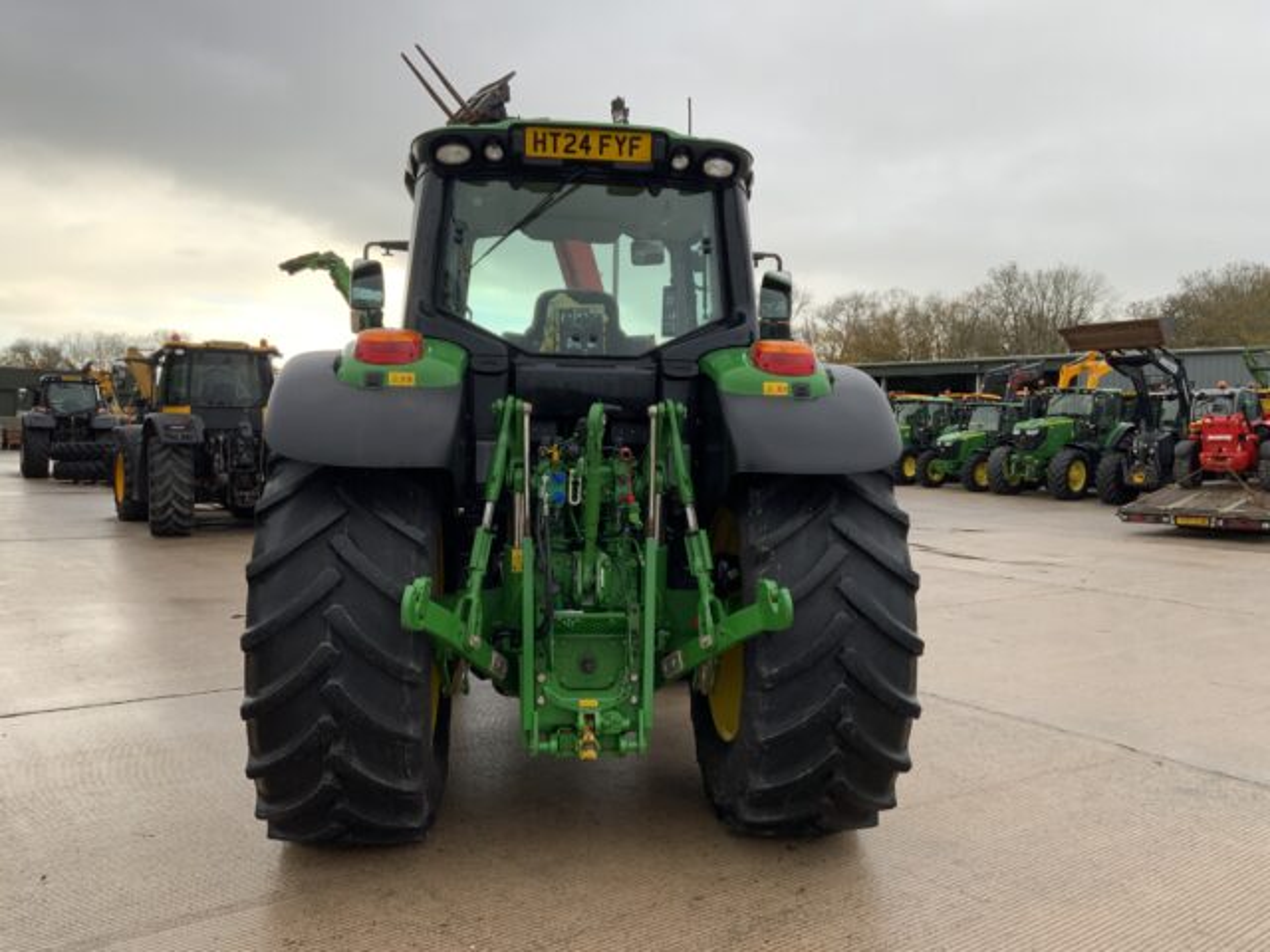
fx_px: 1064
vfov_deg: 48.2
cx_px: 635
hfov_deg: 61.7
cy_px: 476
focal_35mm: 29
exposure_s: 1/172
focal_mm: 3
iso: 16
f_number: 1.8
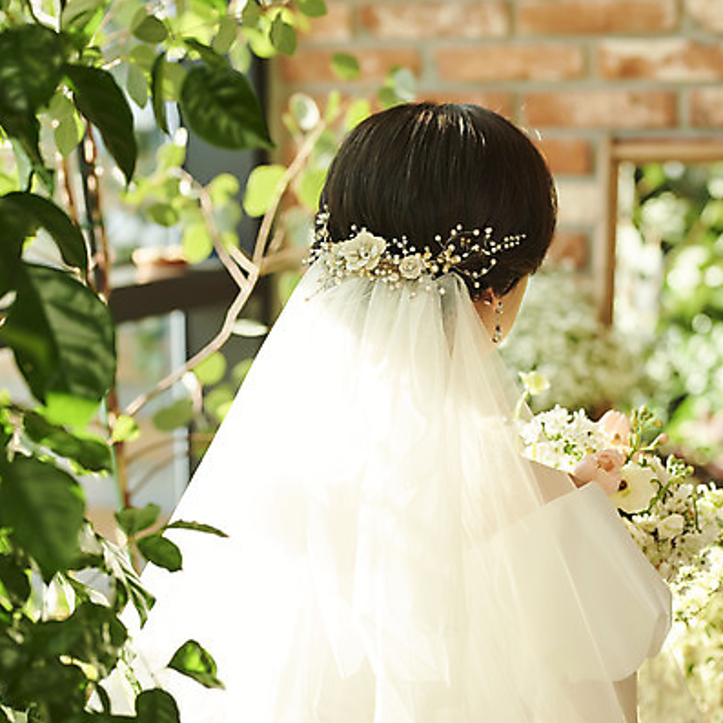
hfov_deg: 16.0
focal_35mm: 109
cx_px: 336
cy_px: 361
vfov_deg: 16.0
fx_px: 2576
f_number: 2.8
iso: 125
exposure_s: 1/125
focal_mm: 85
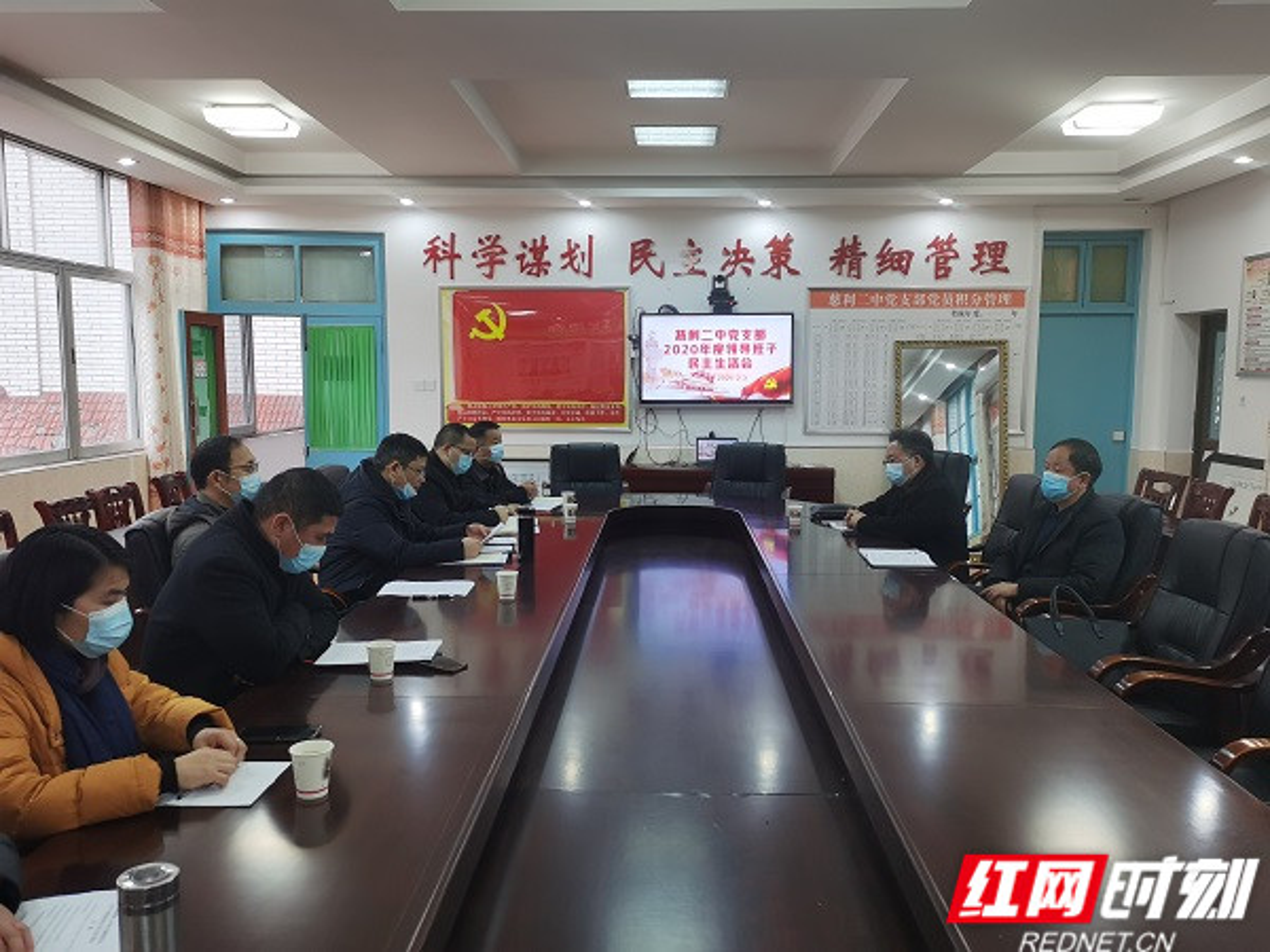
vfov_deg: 48.2
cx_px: 635
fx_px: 1064
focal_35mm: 29
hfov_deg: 61.7
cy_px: 476
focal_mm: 5.58
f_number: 1.8
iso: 160
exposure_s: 1/100
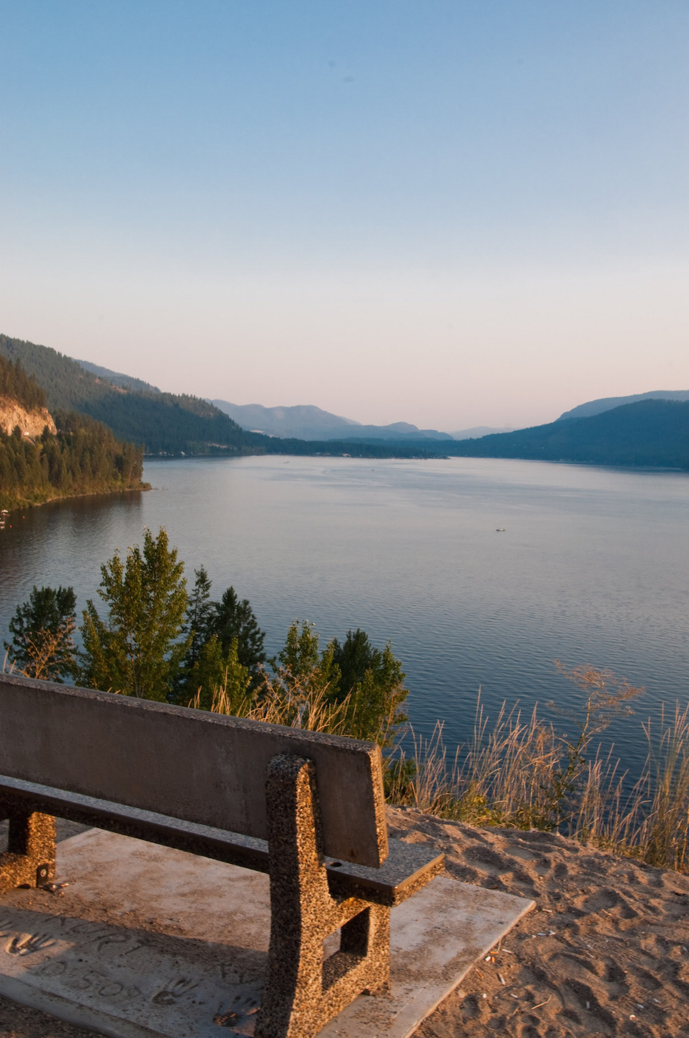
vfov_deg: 51.3
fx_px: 1079
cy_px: 519
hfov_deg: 35.4
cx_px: 344
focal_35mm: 38
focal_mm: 25
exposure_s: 1/25
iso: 200
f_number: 18
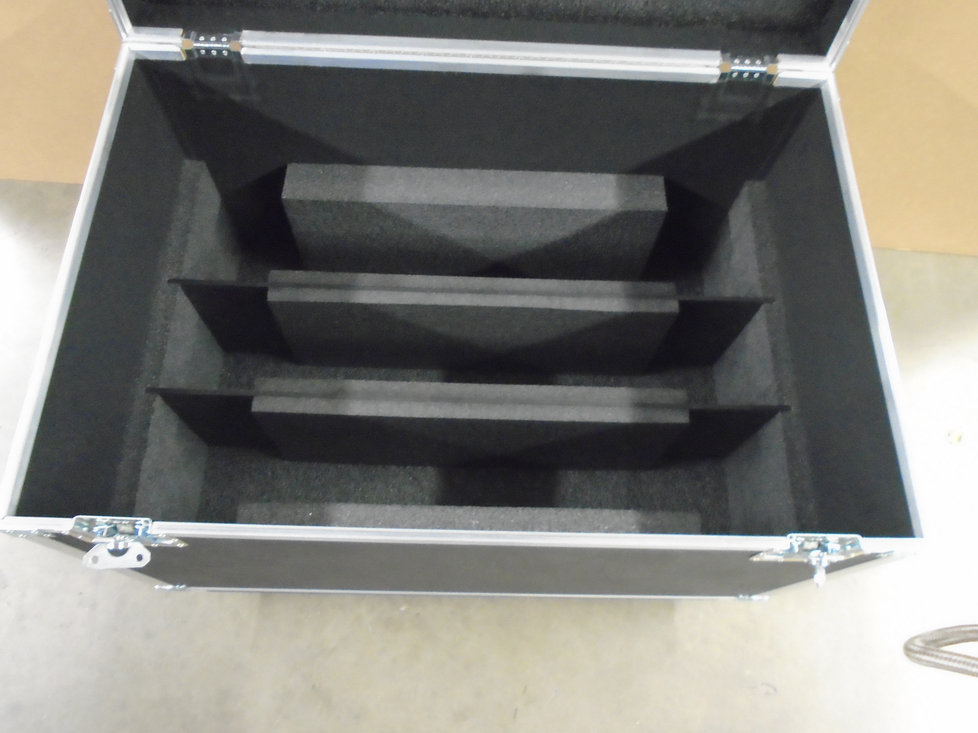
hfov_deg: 67.3
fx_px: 735
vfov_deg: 53.1
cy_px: 366
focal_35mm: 26
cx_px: 489
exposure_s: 1/5
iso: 800
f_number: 3.2
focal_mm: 4.6
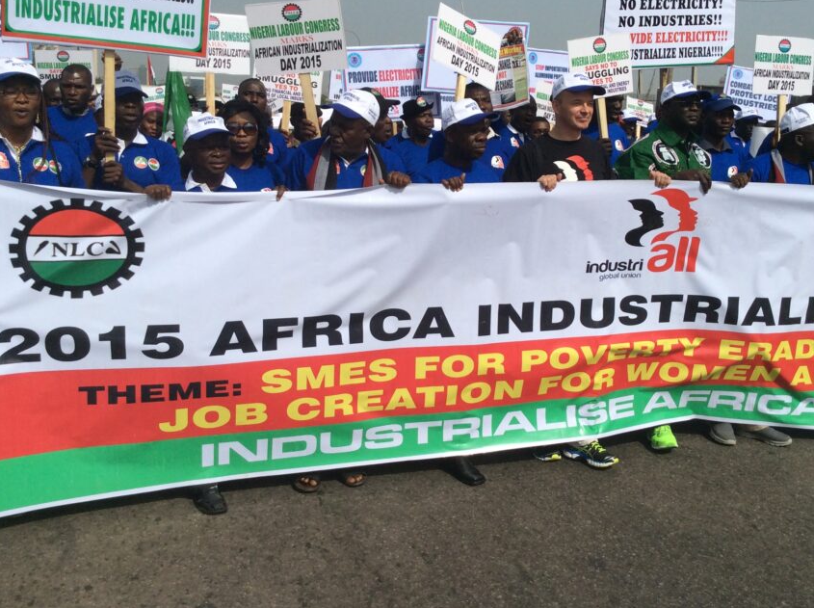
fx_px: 939
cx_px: 445
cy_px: 270
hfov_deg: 46.8
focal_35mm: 40
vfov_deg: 35.8
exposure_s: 1/3185
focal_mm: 3.3
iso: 32
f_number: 2.4
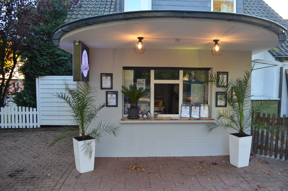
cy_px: 96
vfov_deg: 47.7
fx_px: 216
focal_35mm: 27
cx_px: 144
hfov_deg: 67.5
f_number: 5.6
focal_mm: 18
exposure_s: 1/125
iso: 400
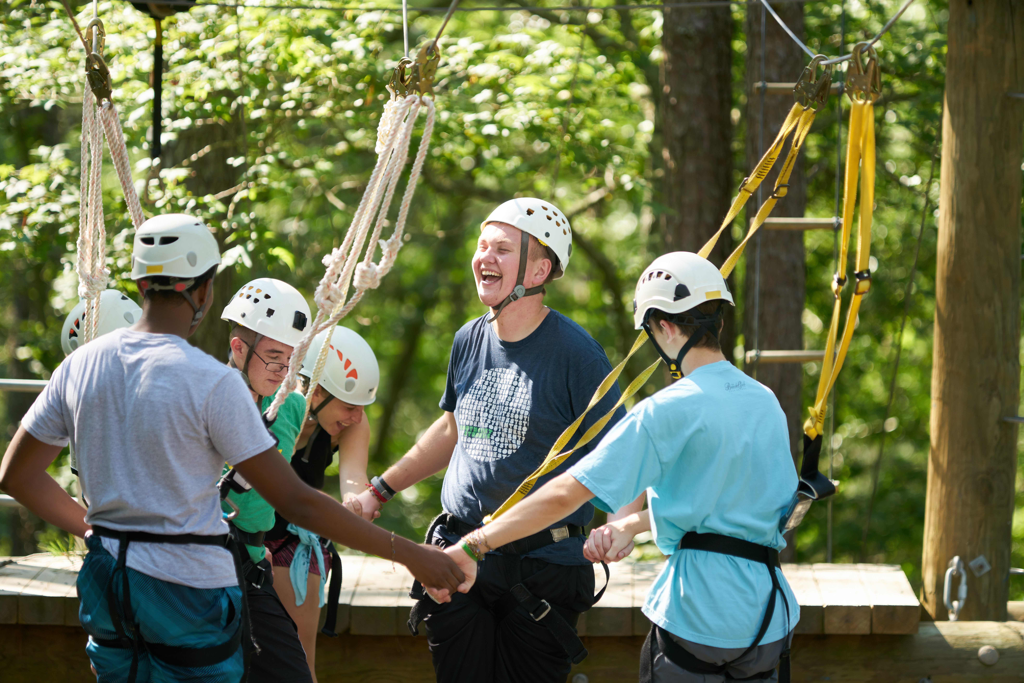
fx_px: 4551
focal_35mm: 160
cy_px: 342
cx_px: 512
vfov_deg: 8.6
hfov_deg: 12.8
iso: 160
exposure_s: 1/250
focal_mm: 160
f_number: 2.8
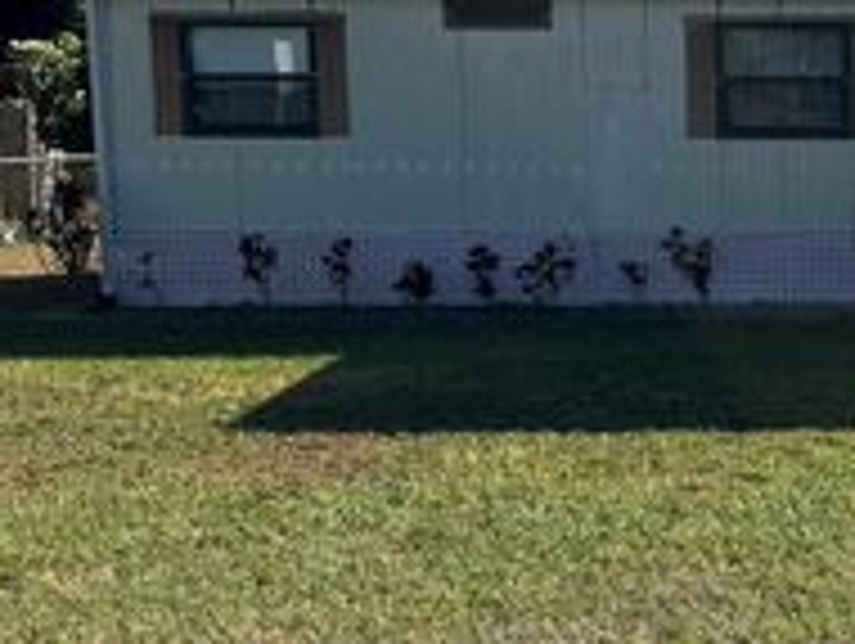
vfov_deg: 23.3
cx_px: 958
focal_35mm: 63
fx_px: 1558
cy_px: 268
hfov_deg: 27.8
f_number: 1.78
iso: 80
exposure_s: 1/3597
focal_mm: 6.86
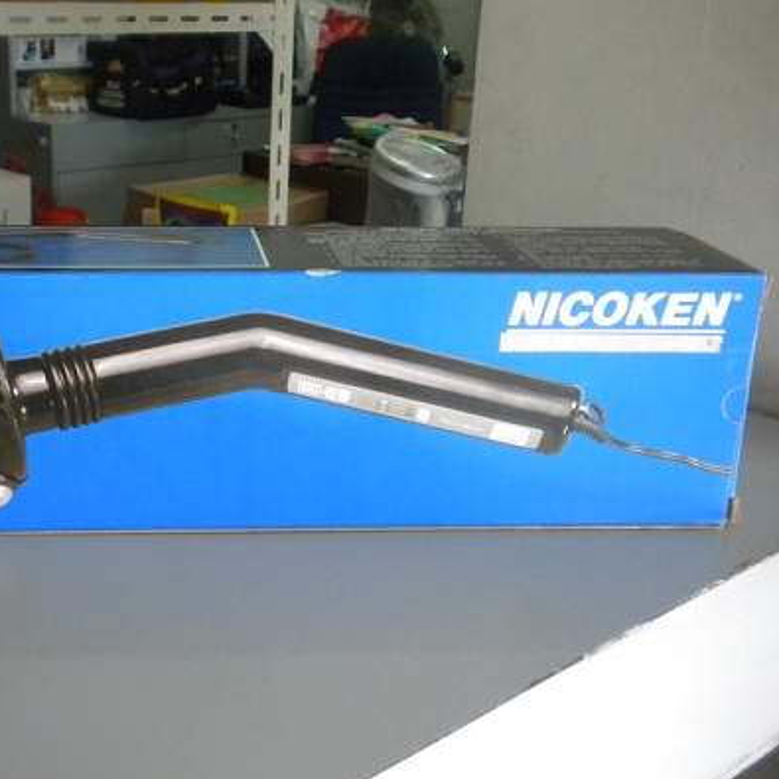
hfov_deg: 35.6
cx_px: 239
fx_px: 1197
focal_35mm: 47
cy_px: 394
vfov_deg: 36.1
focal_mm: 6.3
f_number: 3.1
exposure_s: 1/21.7
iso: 400
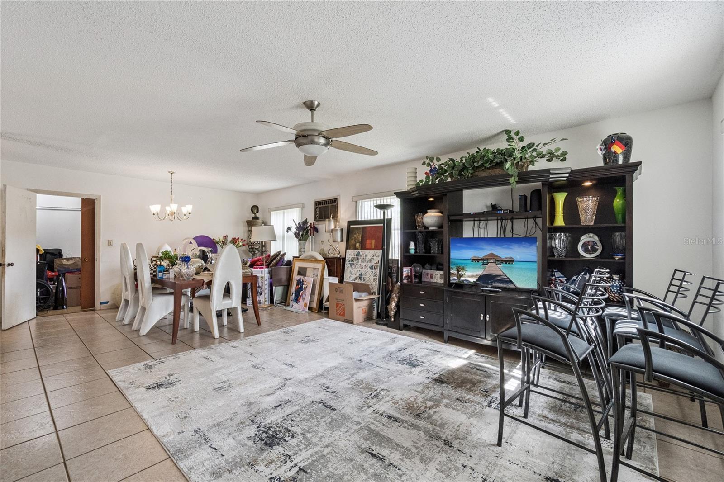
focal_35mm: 15
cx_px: 362
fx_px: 302
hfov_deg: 100.4
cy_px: 241
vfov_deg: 77.3
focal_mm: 10
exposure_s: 1/45
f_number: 9.5
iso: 1600
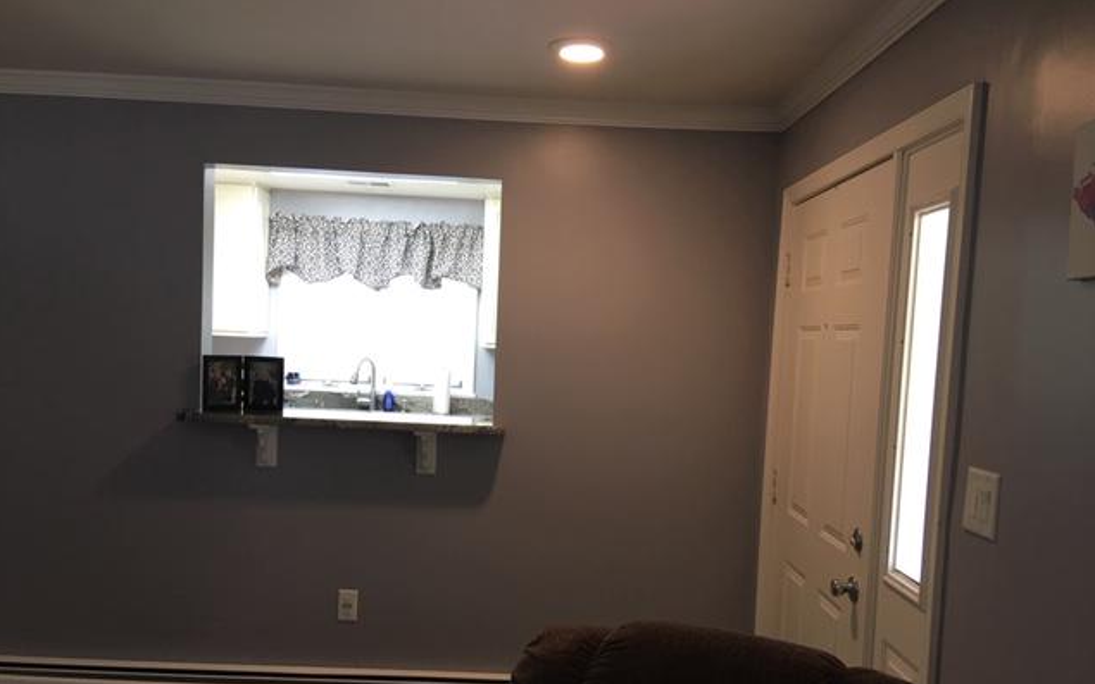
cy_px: 408
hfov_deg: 61.2
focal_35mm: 31
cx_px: 545
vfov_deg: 40.4
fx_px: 925
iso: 25
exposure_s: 1/15
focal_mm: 4.15
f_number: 2.2
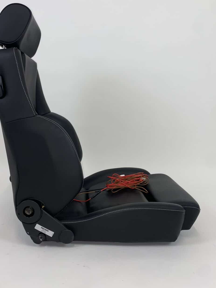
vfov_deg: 58.2
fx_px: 258
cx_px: 91
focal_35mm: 31
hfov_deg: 45.3
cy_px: 130
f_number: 1.8
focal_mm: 4.25
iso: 32
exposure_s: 1/100
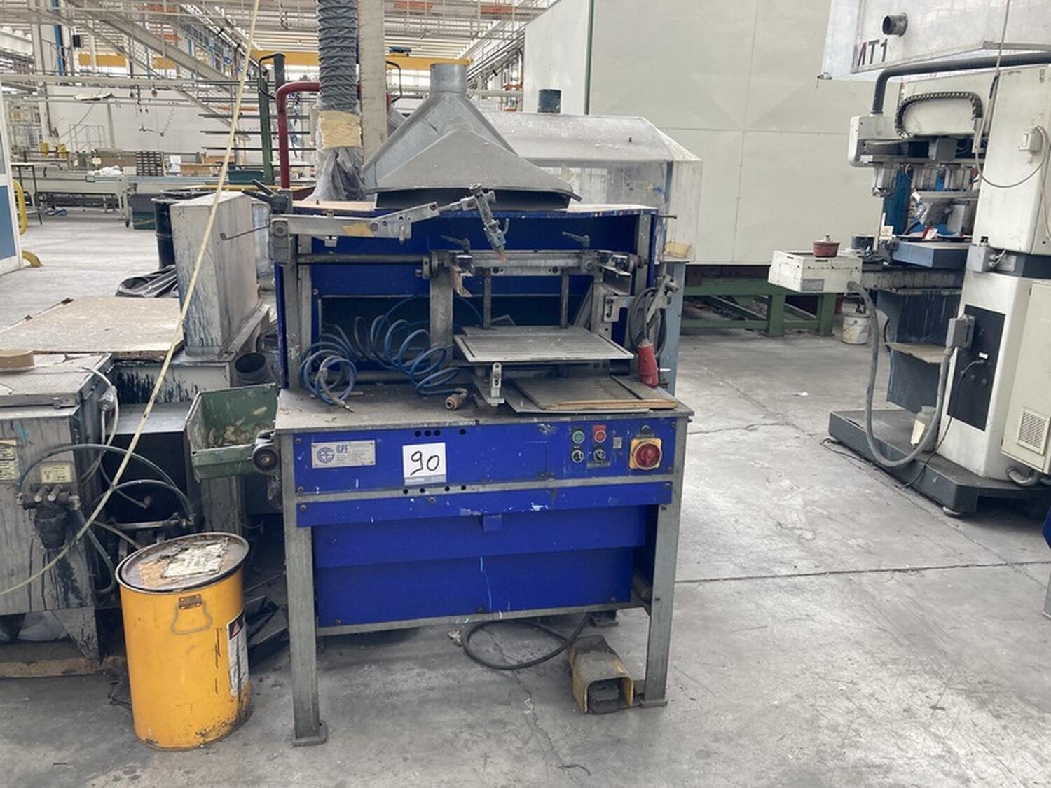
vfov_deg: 49.7
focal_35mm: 28
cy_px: 394
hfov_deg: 63.4
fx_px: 850
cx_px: 526
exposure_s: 1/92
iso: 80
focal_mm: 3.99
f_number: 1.8
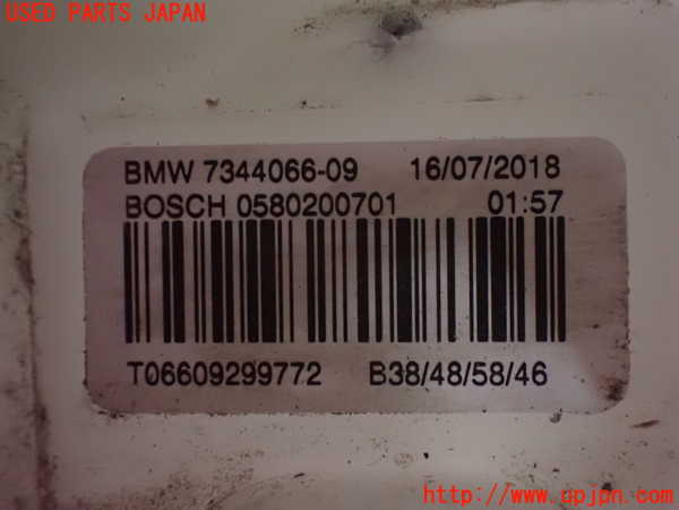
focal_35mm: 50
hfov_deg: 38.2
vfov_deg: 29.1
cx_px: 340
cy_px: 255
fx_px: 981
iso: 1600
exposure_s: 1/20
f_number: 3.2
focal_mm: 9.01
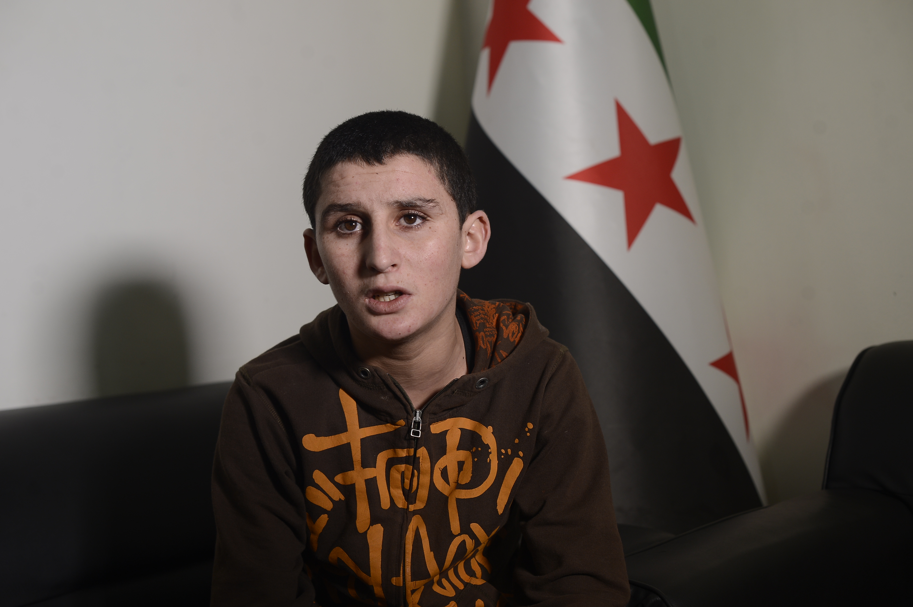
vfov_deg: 26.9
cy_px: 304
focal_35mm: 50
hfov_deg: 39.6
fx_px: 1267
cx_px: 456
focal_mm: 50
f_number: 4.5
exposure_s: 1/160
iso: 400
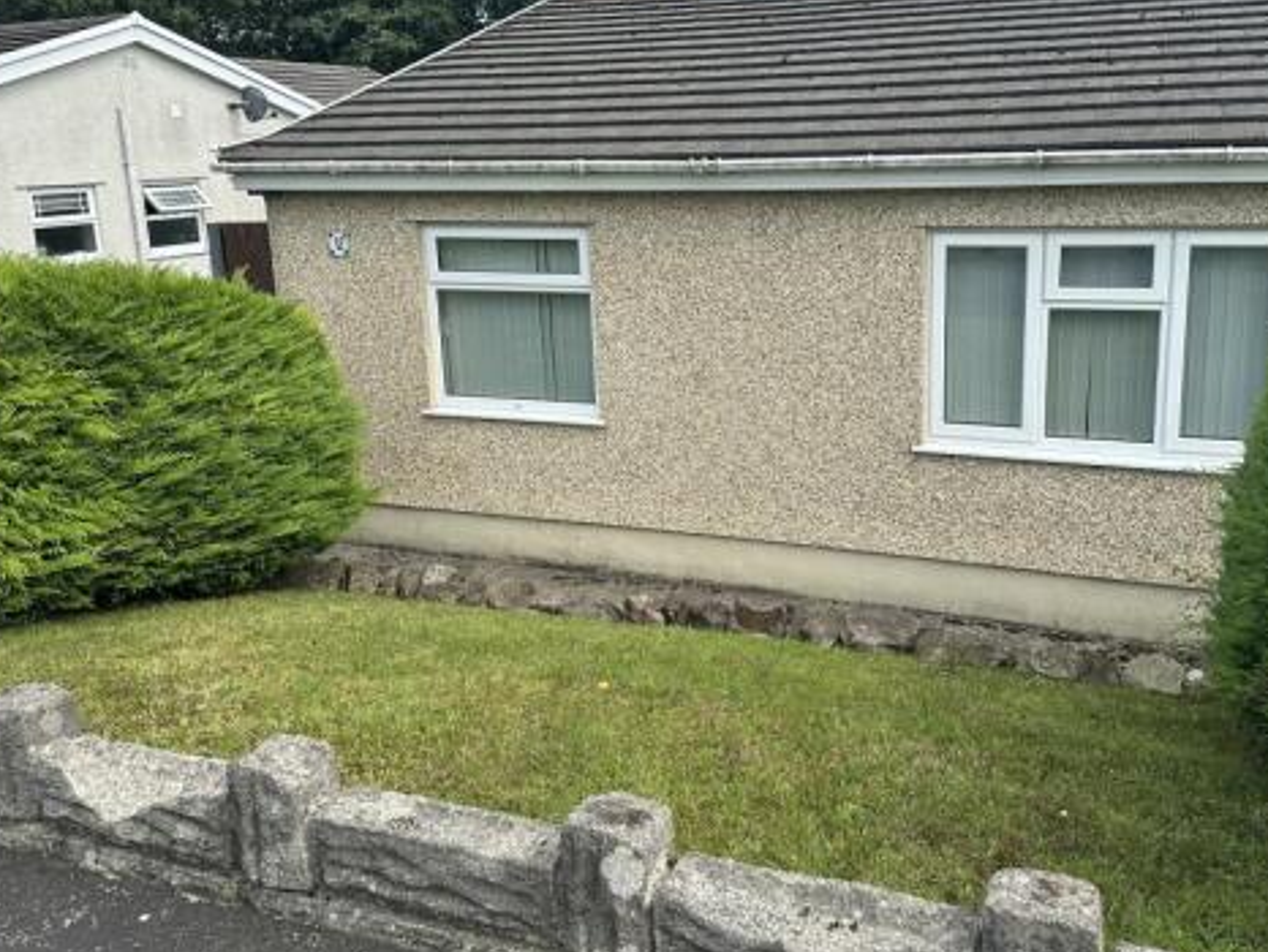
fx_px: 1099
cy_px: 388
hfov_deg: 59.5
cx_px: 752
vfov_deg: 46.6
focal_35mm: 30
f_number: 1.78
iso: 80
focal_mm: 6.86
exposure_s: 1/2410
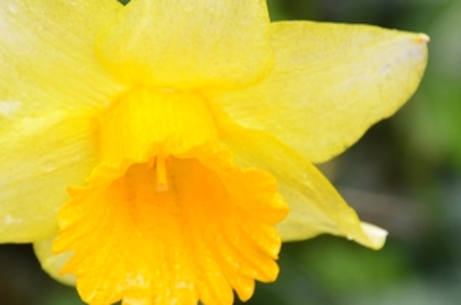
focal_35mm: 524
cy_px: 197
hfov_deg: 3.9
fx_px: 6692
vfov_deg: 2.6
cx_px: 210
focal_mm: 170
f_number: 10
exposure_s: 1/60
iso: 320
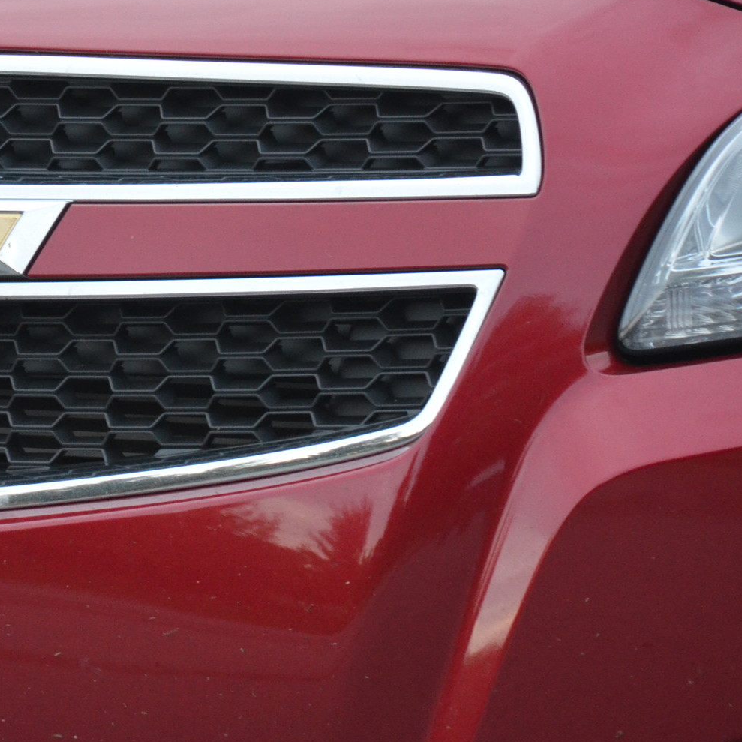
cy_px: 202
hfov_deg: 2.7
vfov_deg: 2.7
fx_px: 15593
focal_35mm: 643
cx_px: -6
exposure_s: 1/60
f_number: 5.6
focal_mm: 200
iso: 1600
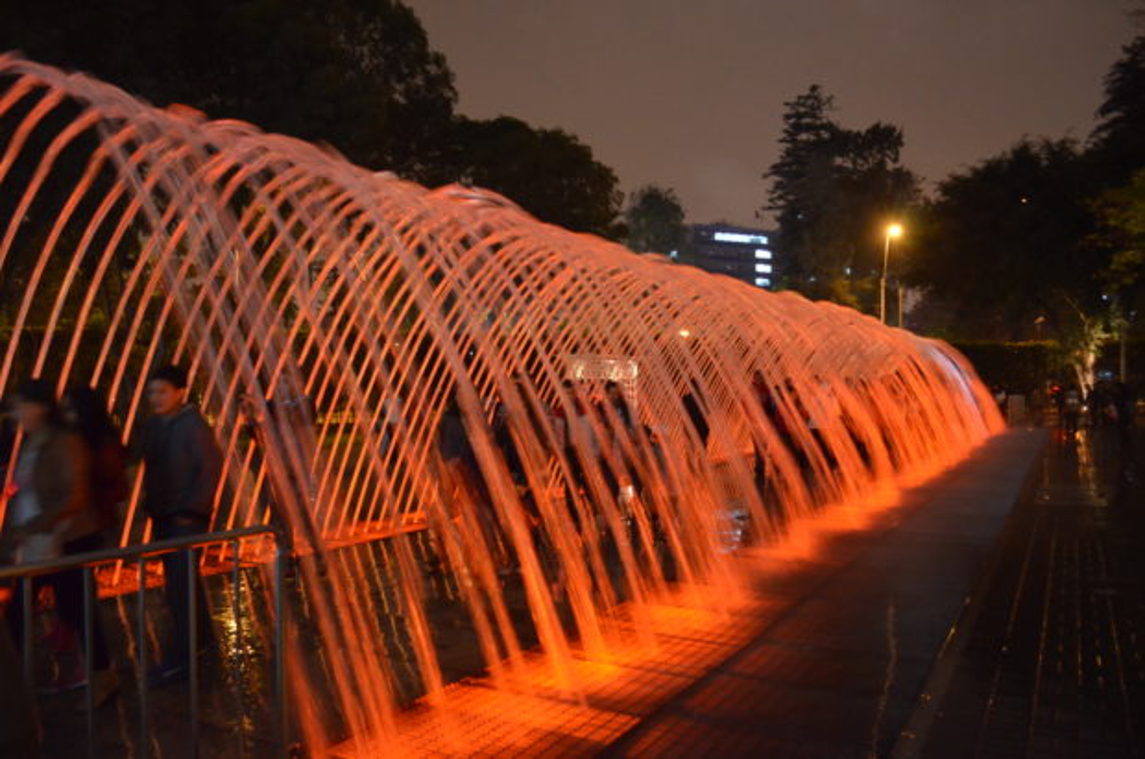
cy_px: 380
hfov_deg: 67.5
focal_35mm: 27
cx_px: 572
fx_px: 857
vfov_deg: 47.8
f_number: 3.5
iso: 2500
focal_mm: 18
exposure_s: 1/10
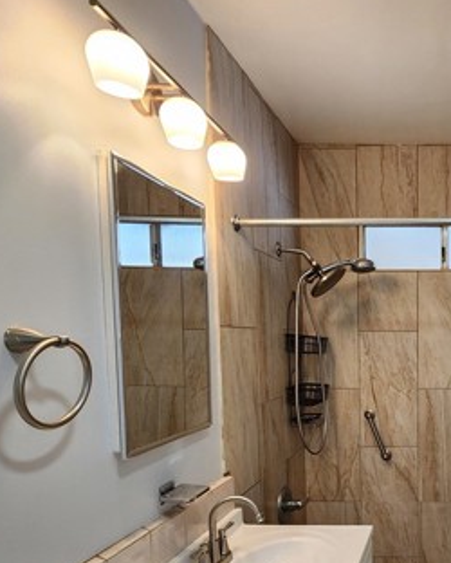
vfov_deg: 63.9
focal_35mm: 26
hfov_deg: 47.1
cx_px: 437
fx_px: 433
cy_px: 386
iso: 125
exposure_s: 1/60
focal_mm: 2.2
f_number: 2.2
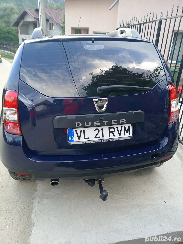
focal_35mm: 26
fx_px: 183
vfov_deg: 67.3
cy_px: 122
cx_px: 92
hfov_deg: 53.1
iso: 118
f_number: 1.8
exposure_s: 1/50
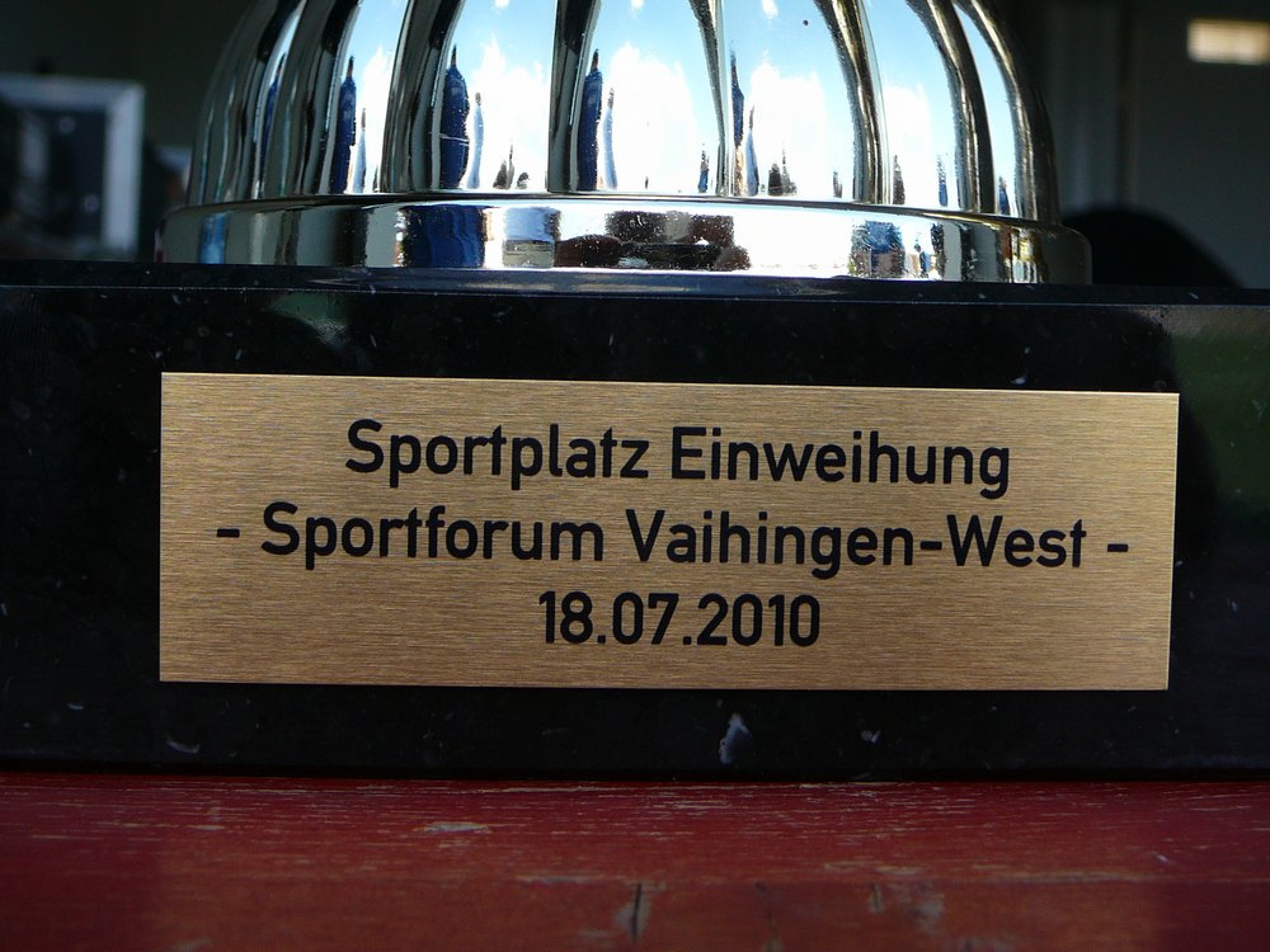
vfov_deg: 30.9
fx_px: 1724
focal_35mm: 47
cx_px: 635
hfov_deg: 40.4
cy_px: 476
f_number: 3.3
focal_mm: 7
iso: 80
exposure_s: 1/125
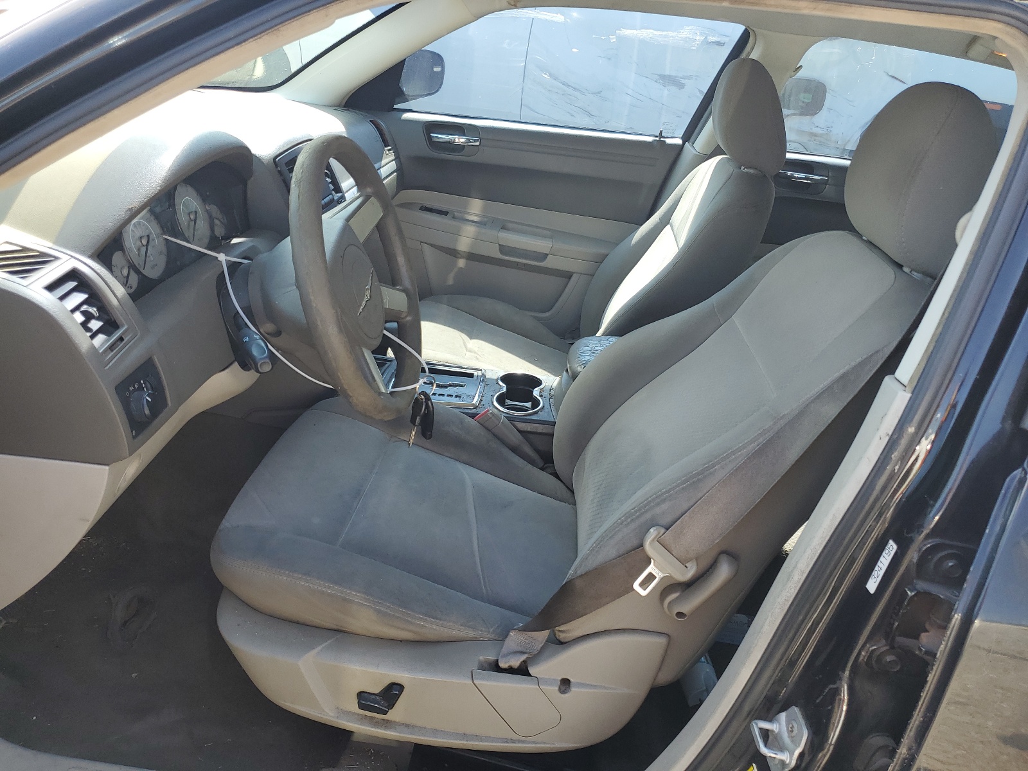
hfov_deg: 67.3
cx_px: 514
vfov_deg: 53.1
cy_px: 386
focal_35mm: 26
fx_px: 772
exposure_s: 1/357
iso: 50
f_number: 1.5
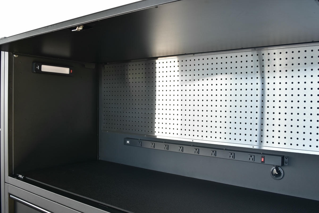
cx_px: 160
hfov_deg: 53.1
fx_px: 319
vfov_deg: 36.9
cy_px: 106
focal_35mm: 36
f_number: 5.6
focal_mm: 24
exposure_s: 1/13
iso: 100
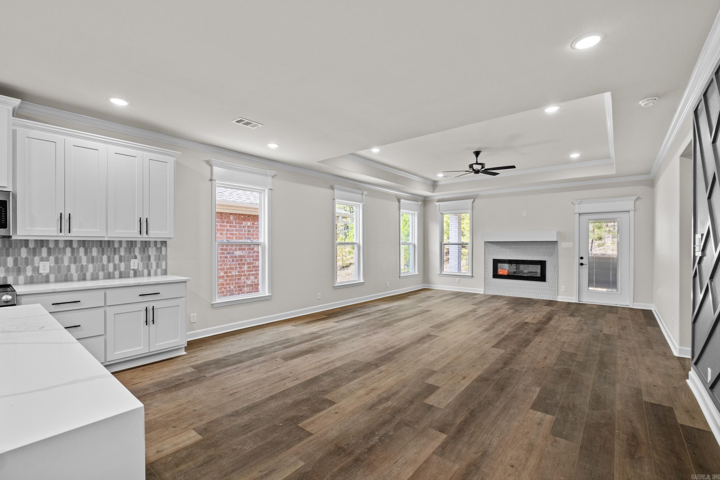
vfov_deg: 77.3
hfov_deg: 100.4
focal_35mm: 15
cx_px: 360
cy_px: 240
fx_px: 300
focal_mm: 10
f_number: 7.1
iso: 200
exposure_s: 1/2.5
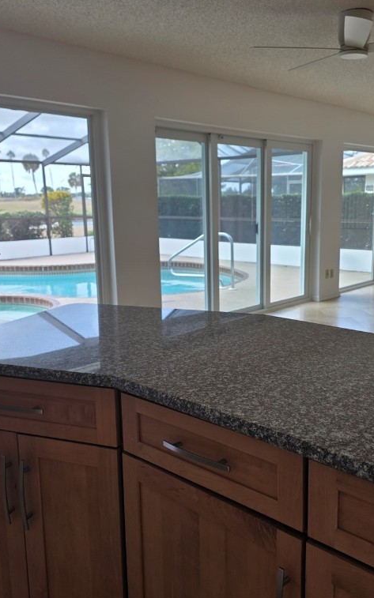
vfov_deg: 58.1
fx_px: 538
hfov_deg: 38.1
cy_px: 298
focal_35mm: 33
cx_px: 230
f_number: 1.7
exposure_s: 1/120
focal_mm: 6.3
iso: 32
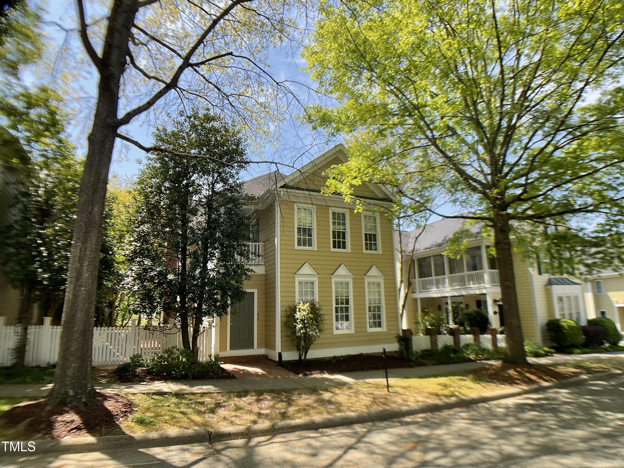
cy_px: 234
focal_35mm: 29
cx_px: 312
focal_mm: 3
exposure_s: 1/804
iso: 16
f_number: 1.8
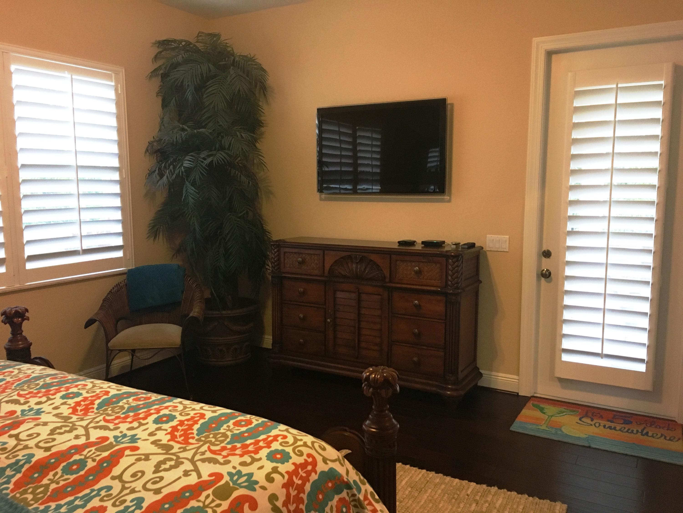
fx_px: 572
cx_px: 342
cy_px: 256
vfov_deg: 48.2
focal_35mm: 29
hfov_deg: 61.7
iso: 200
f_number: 2.2
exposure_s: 1/30
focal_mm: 4.15
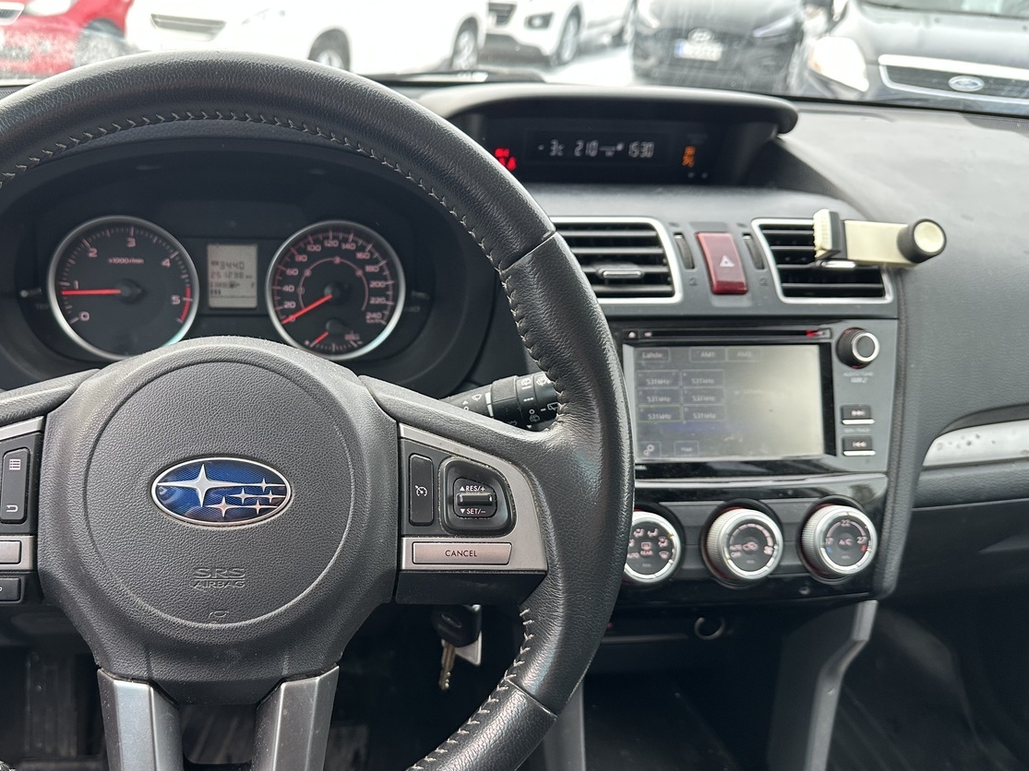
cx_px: 367
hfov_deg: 57.4
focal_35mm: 31
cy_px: 425
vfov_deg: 45.4
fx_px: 921
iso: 250
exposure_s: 1/117
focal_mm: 6.86
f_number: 1.78
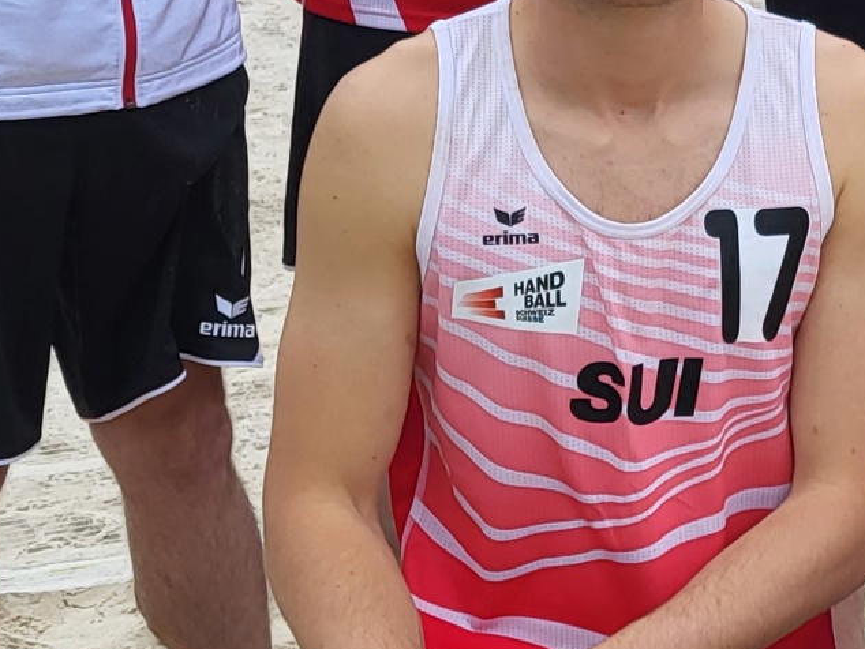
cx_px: 1448
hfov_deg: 14.5
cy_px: 196
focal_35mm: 123
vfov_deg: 12.0
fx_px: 3075
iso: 40
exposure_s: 1/1120
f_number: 1.8
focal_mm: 5.4
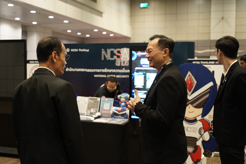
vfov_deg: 31.9
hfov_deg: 46.4
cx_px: 123
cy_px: 82
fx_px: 287
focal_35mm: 42
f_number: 3.2
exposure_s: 1/100
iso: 2500
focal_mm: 42
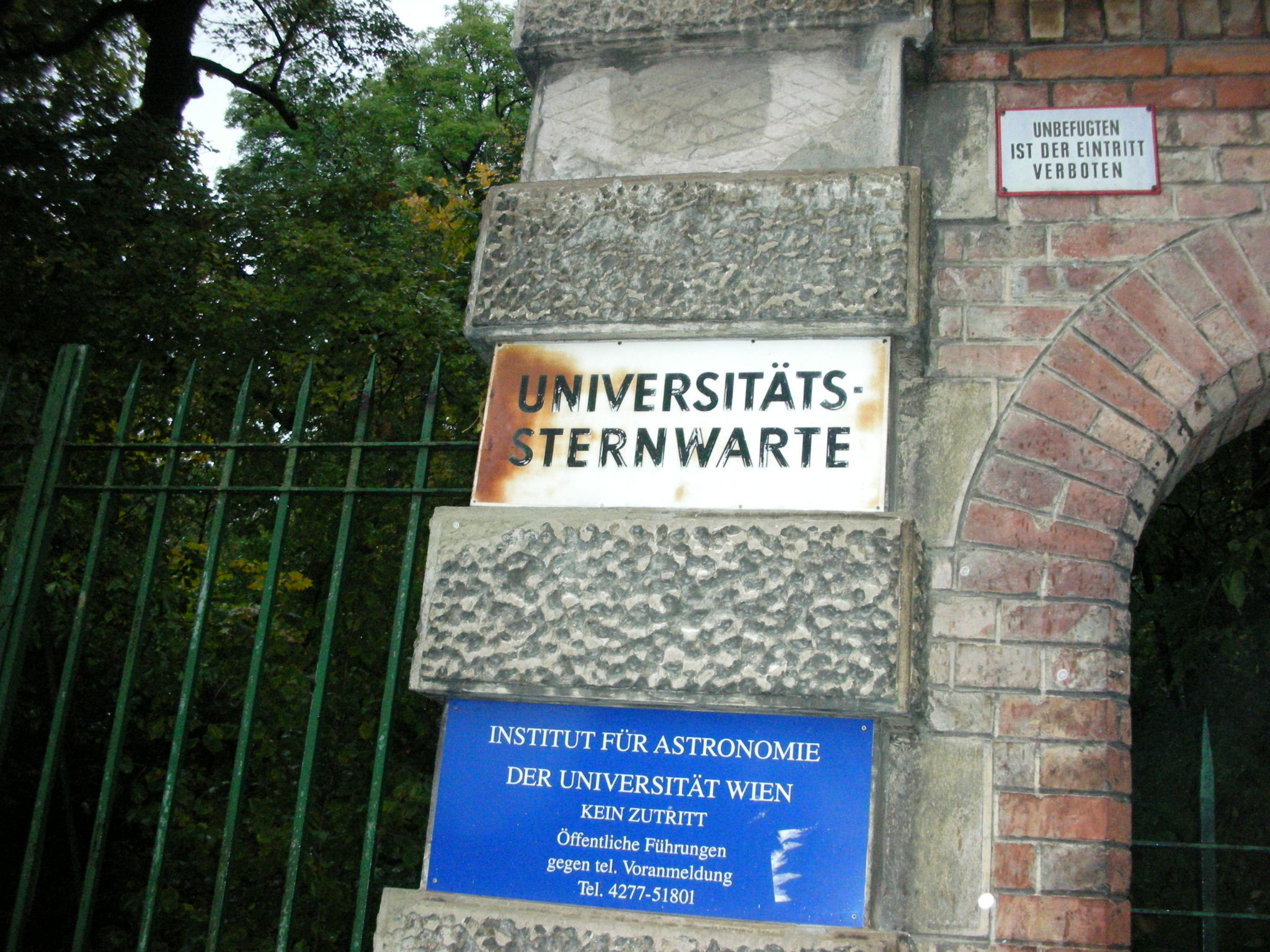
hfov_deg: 52.6
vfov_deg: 40.7
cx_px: 635
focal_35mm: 35
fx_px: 1284
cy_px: 476
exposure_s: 1/30
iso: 400
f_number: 3
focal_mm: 5.8
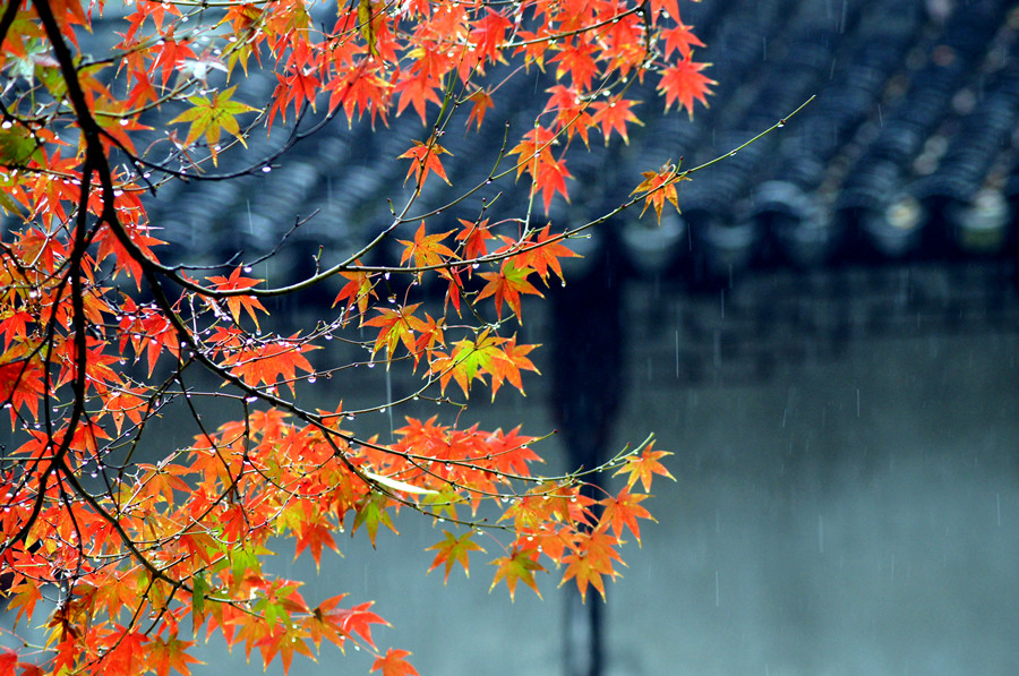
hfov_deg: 15.2
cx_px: 510
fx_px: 3815
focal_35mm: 135
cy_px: 338
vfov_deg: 10.1
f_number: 4
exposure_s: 1/160
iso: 800
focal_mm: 90
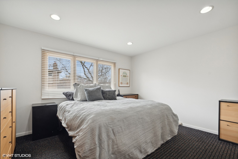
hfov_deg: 100.4
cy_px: 80
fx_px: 99
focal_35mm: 15
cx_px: 119
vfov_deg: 77.3
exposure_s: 1/6
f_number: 9
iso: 200
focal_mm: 10
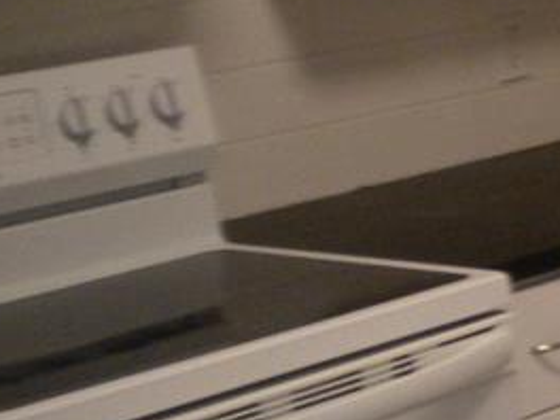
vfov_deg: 10.8
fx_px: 2200
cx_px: 1018
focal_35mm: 136
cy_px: 0
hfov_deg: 13.1
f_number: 3.1
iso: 311
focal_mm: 6.3
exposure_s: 1/60.7
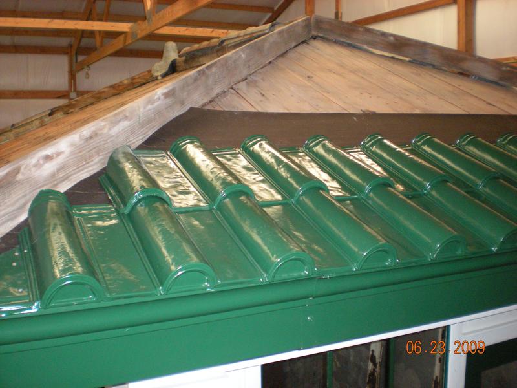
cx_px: 258
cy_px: 194
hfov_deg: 49.0
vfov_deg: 37.7
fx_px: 568
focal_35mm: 38
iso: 345
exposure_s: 1/60
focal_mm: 6.3
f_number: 3.1
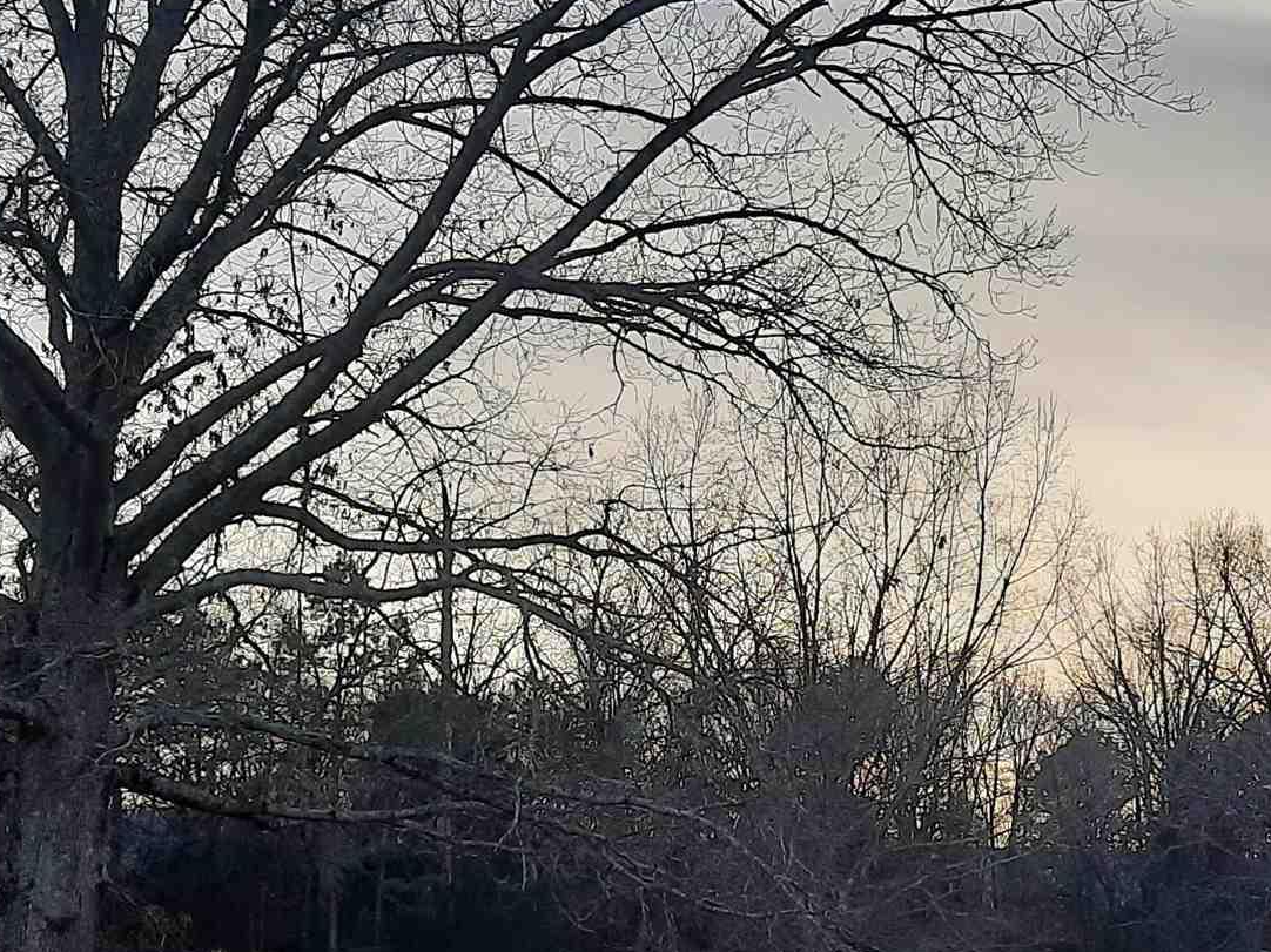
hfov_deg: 27.4
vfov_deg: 20.6
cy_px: 686
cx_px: 700
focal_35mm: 71
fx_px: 2606
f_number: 2
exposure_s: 1/470
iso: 32
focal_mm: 4.6
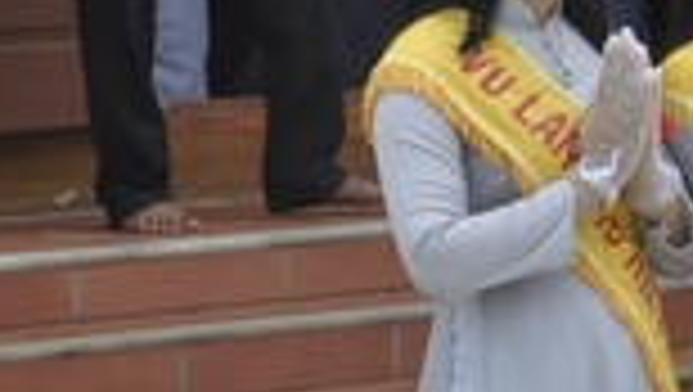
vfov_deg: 4.4
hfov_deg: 7.5
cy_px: 108
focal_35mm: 278
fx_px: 5114
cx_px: 1264
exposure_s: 1/640
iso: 800
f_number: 8
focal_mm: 42
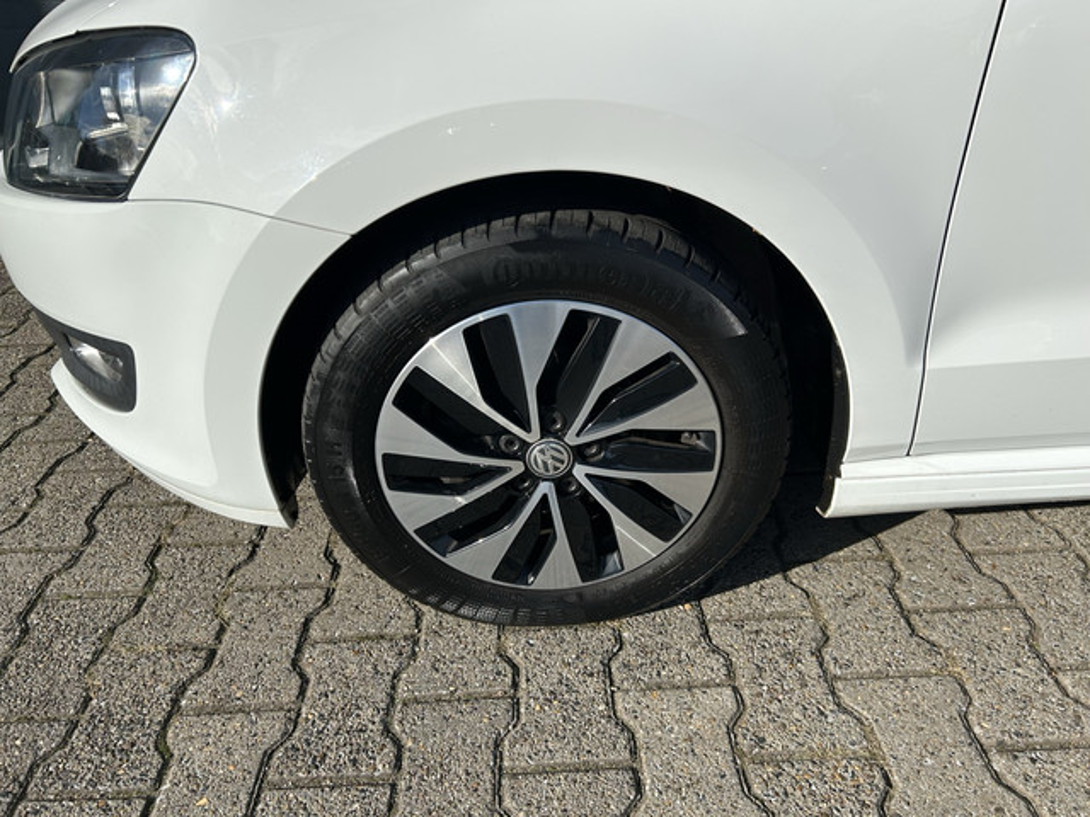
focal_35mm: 26
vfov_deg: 53.1
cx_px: 545
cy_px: 408
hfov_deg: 67.3
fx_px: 819
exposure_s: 1/6211
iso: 50
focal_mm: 5.7
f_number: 1.5
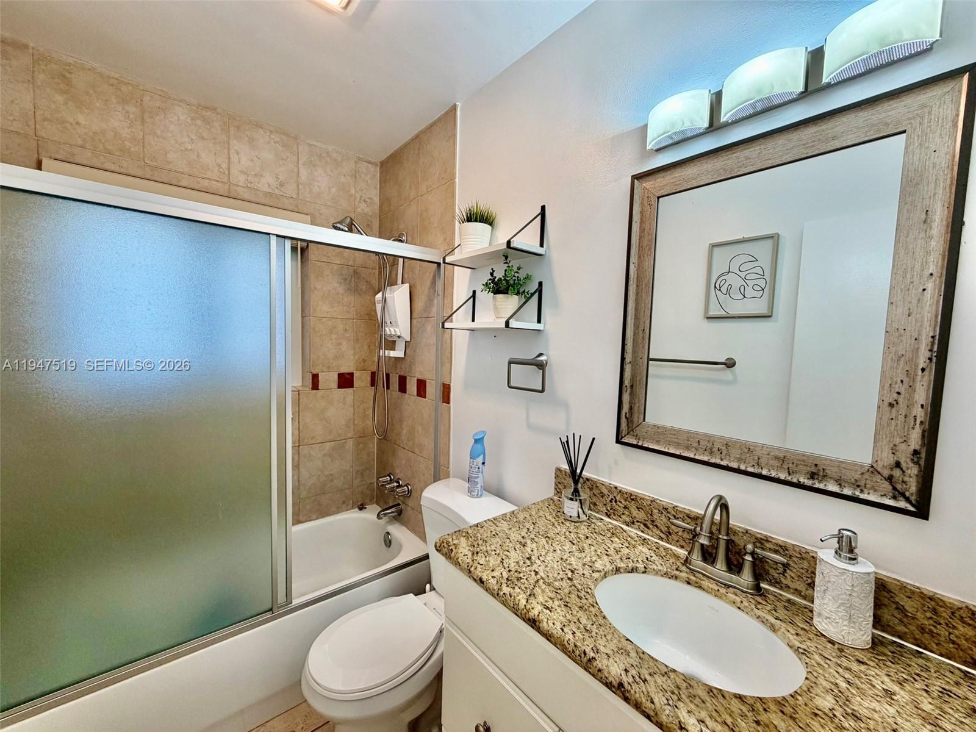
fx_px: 395
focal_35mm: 14
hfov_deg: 102.1
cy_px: 366
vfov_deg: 85.7
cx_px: 488
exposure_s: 1/120
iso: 125
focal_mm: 2.22
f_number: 2.2
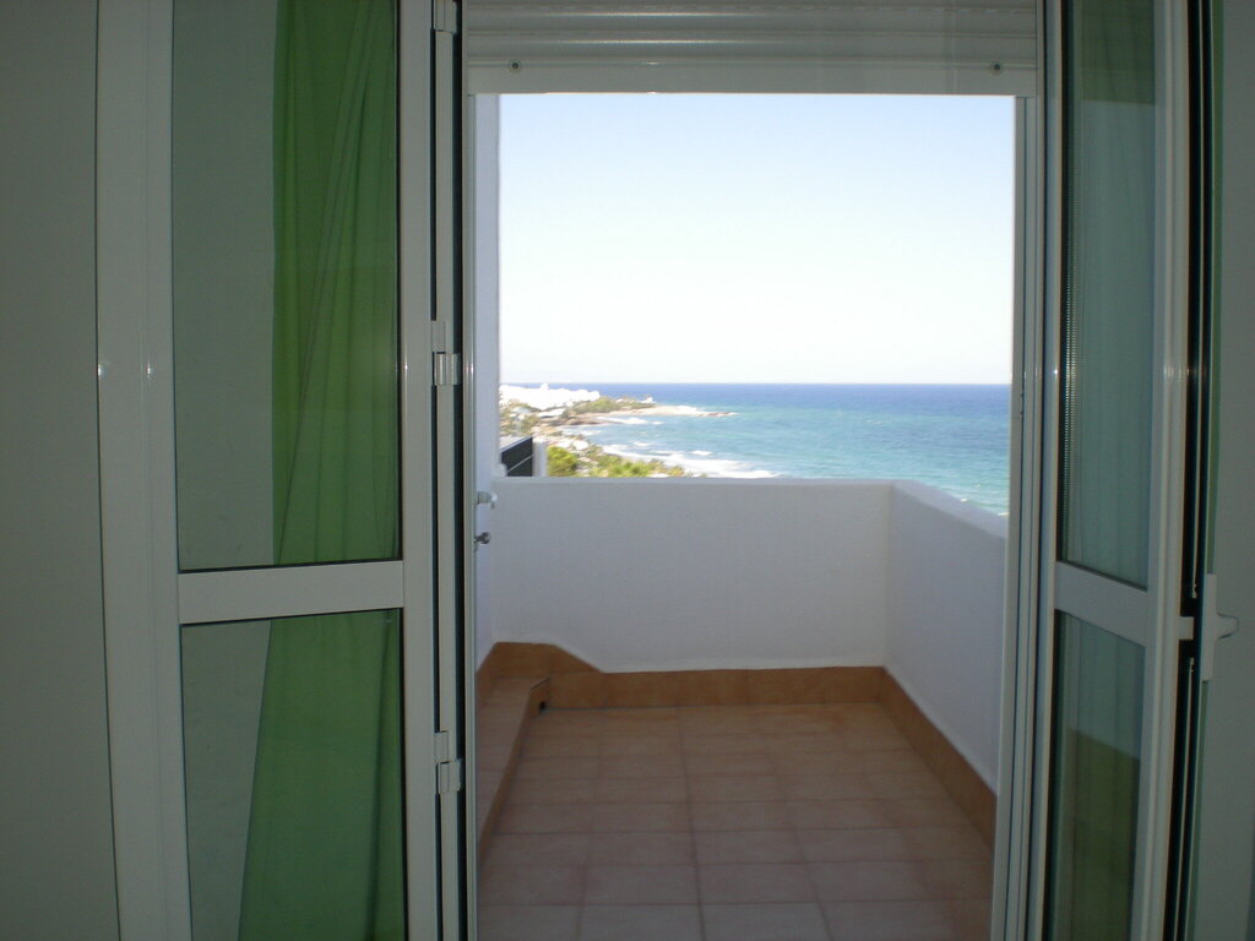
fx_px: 1378
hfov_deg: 49.0
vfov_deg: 37.7
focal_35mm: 38
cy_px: 470
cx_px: 628
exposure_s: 1/205
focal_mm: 6.3
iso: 50
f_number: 4.6
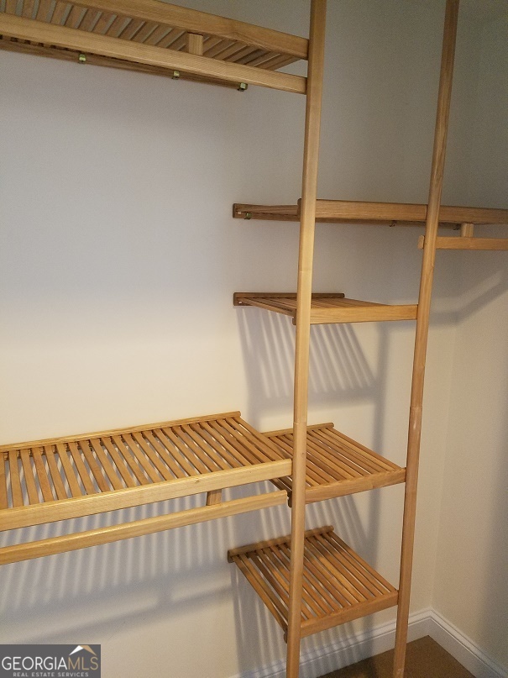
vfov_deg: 67.3
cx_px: 254
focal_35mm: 26
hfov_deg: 53.1
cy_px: 339
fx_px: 509
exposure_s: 1/15
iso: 200
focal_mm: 4.2
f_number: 1.7
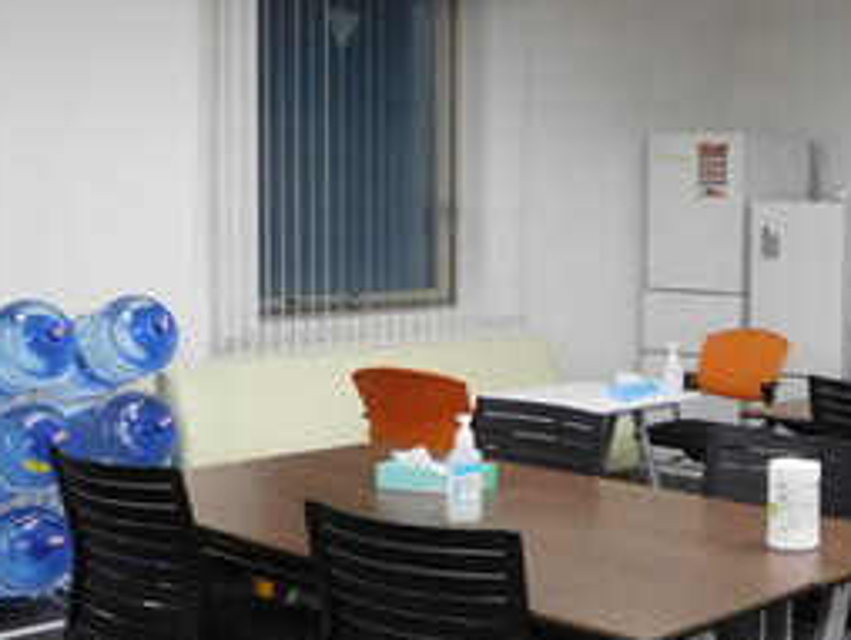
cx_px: 881
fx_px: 1452
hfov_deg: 30.1
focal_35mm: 59
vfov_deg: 24.8
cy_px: 292
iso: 280
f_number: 3.4
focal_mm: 4.5
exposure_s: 1/30
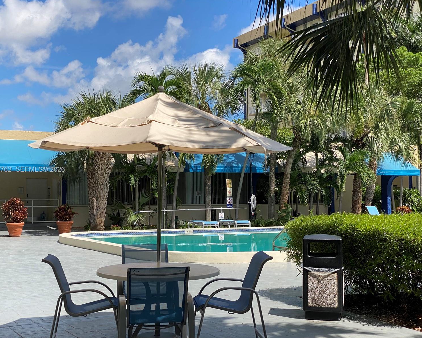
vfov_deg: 27.6
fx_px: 687
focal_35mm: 55
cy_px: 170
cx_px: 205
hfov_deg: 34.2
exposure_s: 1/1410
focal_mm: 6
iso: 20
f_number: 2
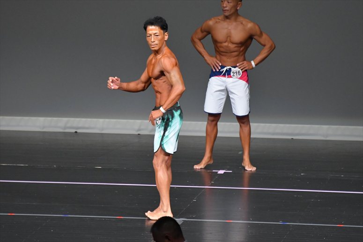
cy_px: 121
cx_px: 182
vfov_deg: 3.7
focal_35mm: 375
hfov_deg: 5.5
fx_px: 3779
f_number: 5.6
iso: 5000
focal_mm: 250
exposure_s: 1/400
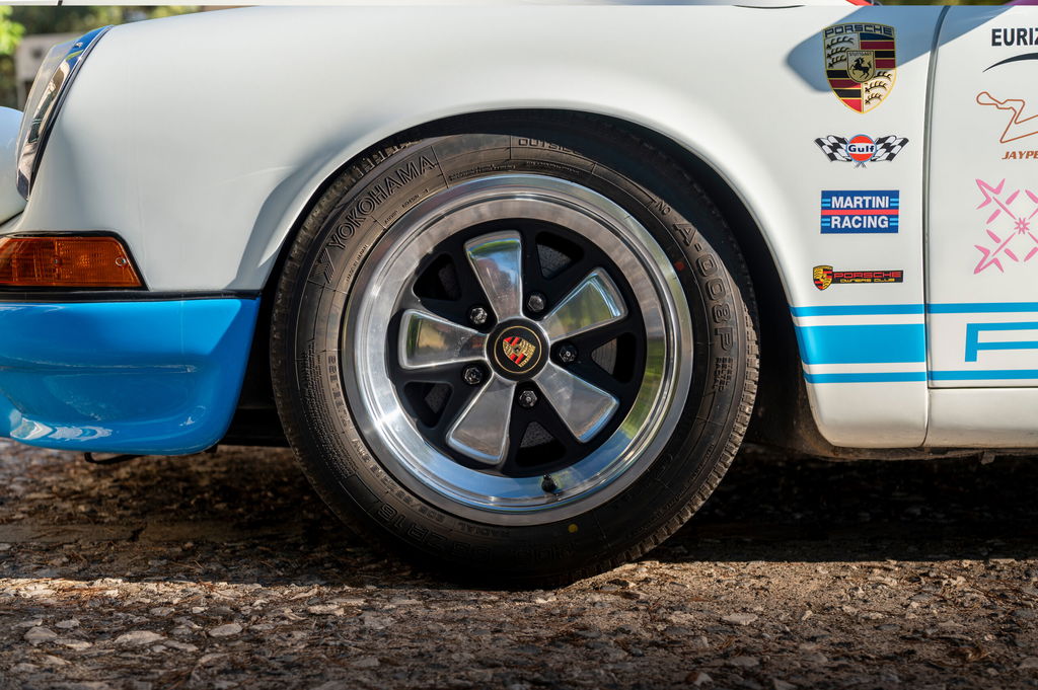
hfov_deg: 39.6
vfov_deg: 26.9
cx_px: 519
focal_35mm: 50
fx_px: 1440
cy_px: 345
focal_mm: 50
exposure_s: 1/100
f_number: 3.5
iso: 100
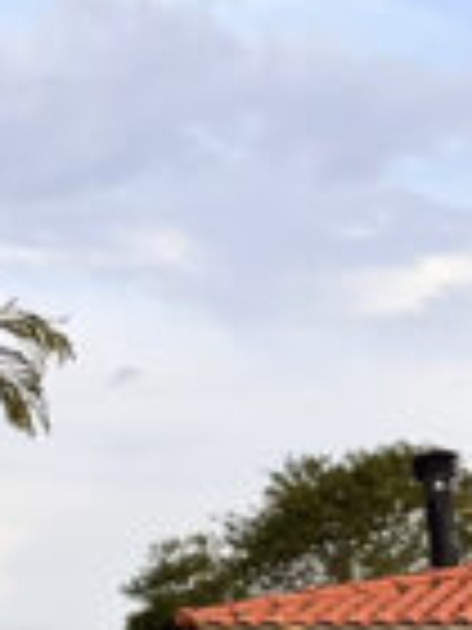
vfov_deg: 19.8
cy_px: 421
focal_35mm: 99
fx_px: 1800
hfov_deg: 13.3
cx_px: 881
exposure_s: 1/1117
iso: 50
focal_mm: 5.1
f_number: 1.6
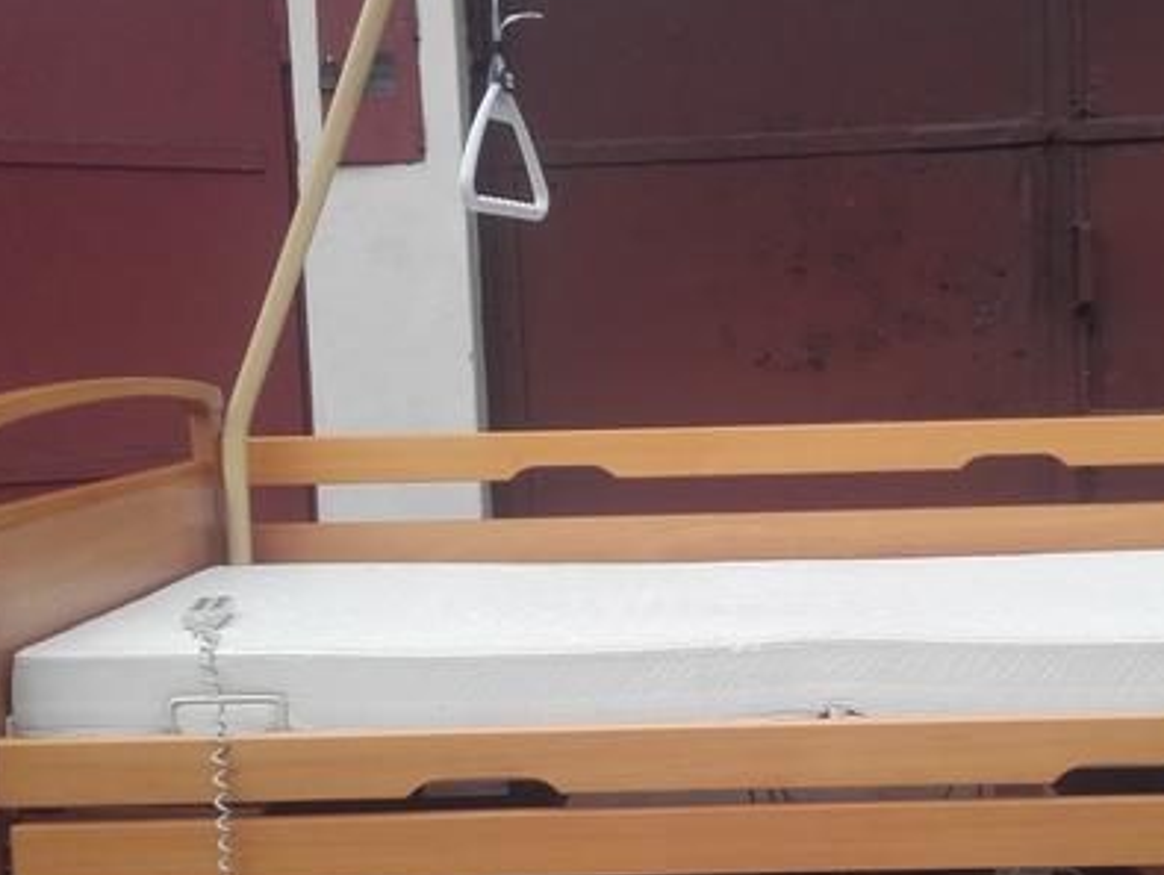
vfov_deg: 28.6
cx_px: 799
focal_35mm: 51
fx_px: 1716
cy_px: 501
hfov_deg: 37.0
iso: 50
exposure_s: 1/537
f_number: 2.2
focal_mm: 3.31
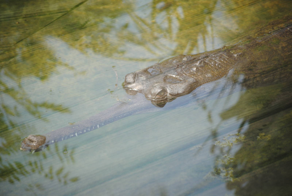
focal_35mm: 174
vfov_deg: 7.9
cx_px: 146
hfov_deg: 11.8
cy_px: 98
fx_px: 1413
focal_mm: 116
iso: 200
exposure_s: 1/320
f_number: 4.8
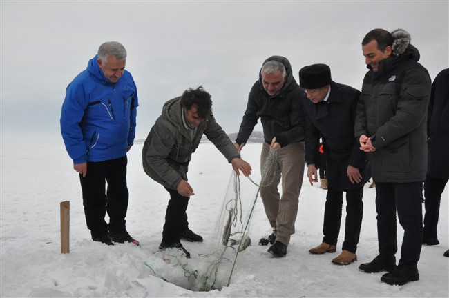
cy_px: 149
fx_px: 411
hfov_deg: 57.3
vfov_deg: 39.9
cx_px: 224
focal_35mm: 33
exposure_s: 1/1000
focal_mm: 22
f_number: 16
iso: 1250
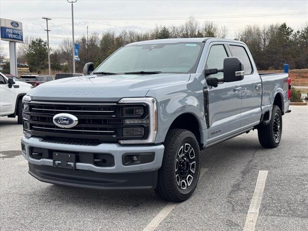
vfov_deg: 30.3
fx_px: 427
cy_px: 116
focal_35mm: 48
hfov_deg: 39.7
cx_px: 154
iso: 64
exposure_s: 1/822
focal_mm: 6.76
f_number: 1.78
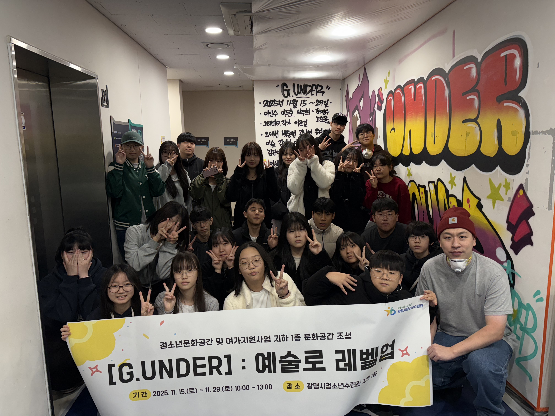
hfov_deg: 67.3
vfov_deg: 53.1
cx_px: 278
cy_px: 208
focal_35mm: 26
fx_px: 417
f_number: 1.6
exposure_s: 1/120
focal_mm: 5.96
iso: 100
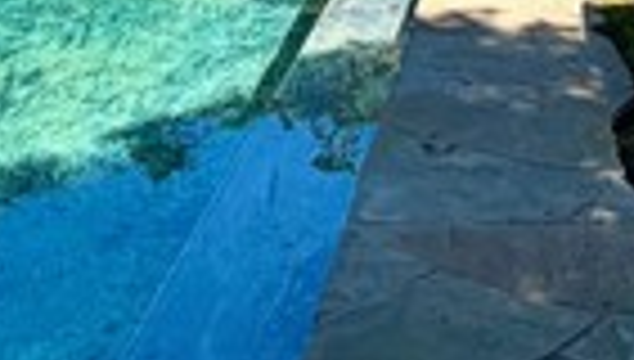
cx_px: 544
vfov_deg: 14.2
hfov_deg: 29.5
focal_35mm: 69
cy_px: -396
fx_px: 1162
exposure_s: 1/554
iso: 40
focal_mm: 2.22
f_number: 2.2
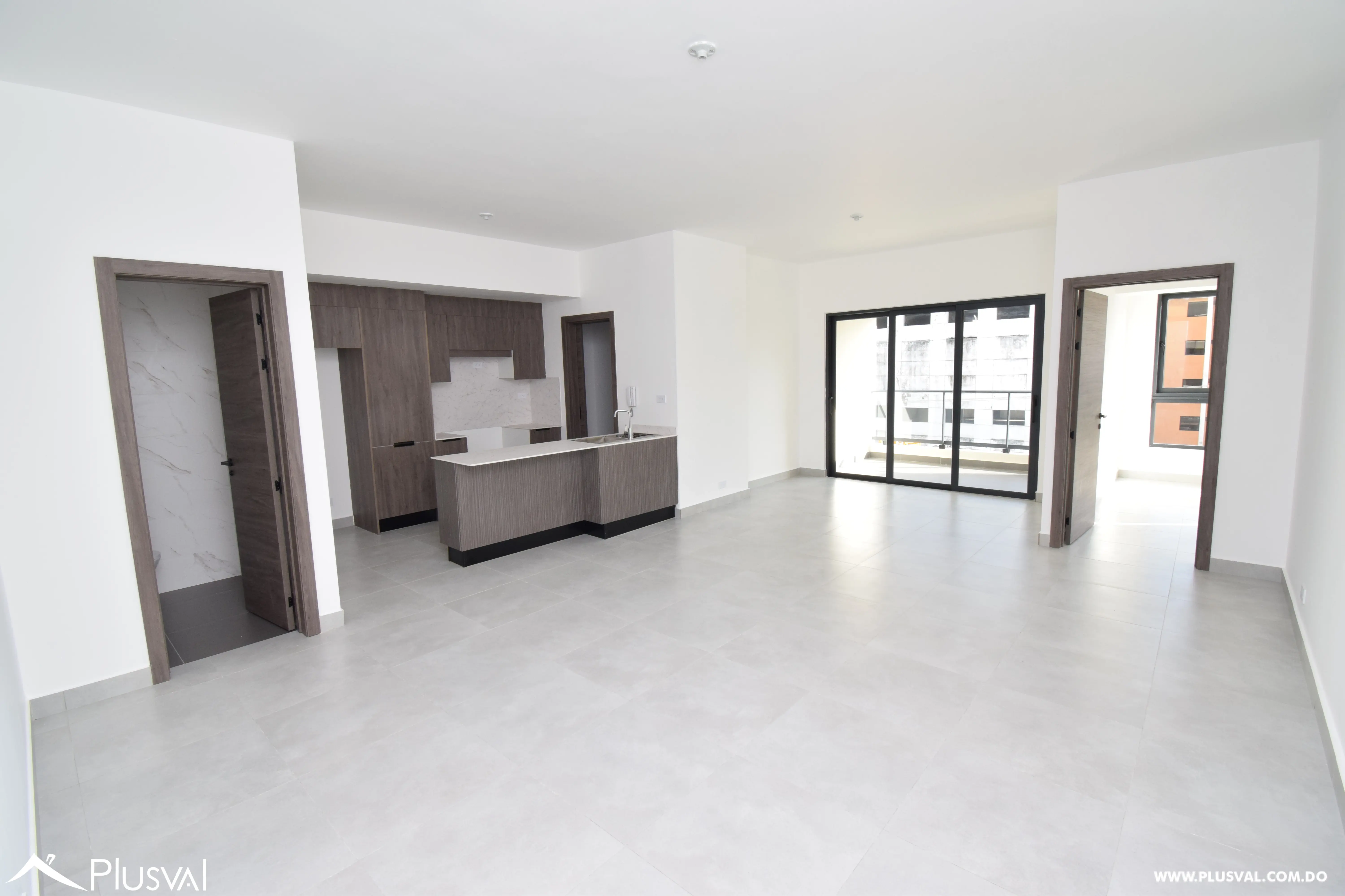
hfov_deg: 100.4
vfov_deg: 77.3
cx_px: 672
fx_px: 560
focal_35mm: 15
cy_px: 448
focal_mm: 10
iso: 800
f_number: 9
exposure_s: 1/125
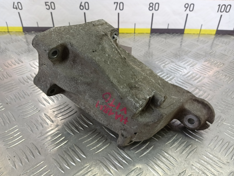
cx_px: 117
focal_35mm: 23
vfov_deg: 58.9
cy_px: 88
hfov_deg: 73.9
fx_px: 155
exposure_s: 1/50
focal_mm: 4.11
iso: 113
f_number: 1.6
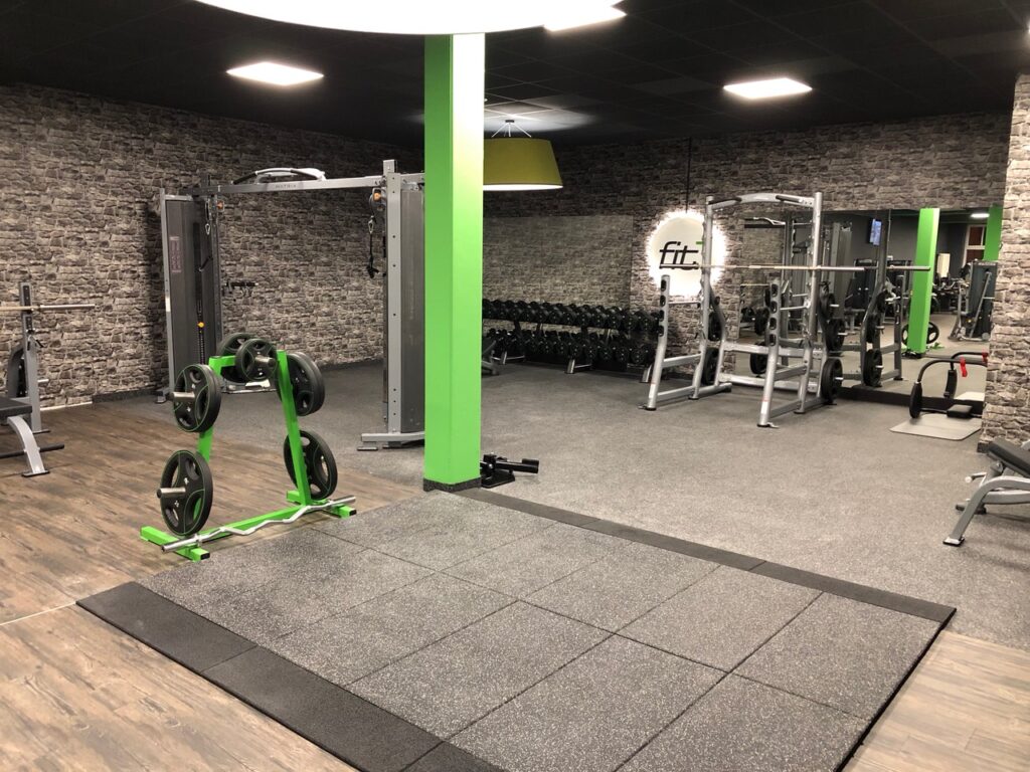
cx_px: 515
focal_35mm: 28
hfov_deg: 63.4
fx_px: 833
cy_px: 386
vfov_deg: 49.7
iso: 100
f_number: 1.8
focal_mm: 3.99
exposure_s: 1/13
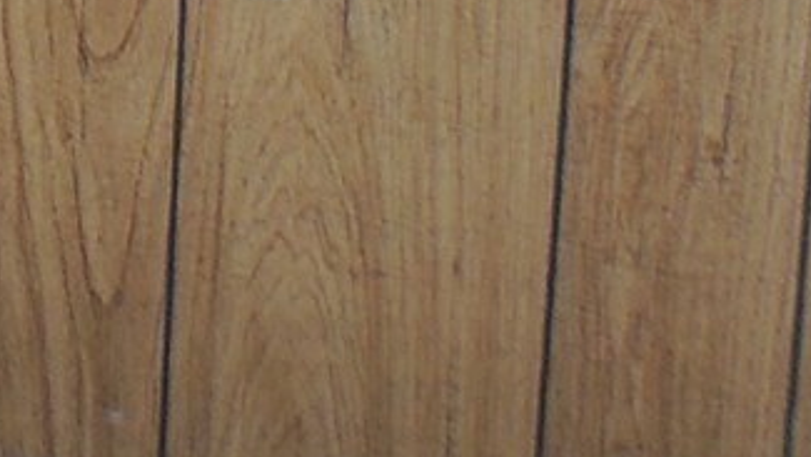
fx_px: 6345
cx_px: -457
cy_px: -1199
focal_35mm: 295
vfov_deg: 3.9
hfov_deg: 7.2
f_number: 3.4
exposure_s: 1/30
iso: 200
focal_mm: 7.6
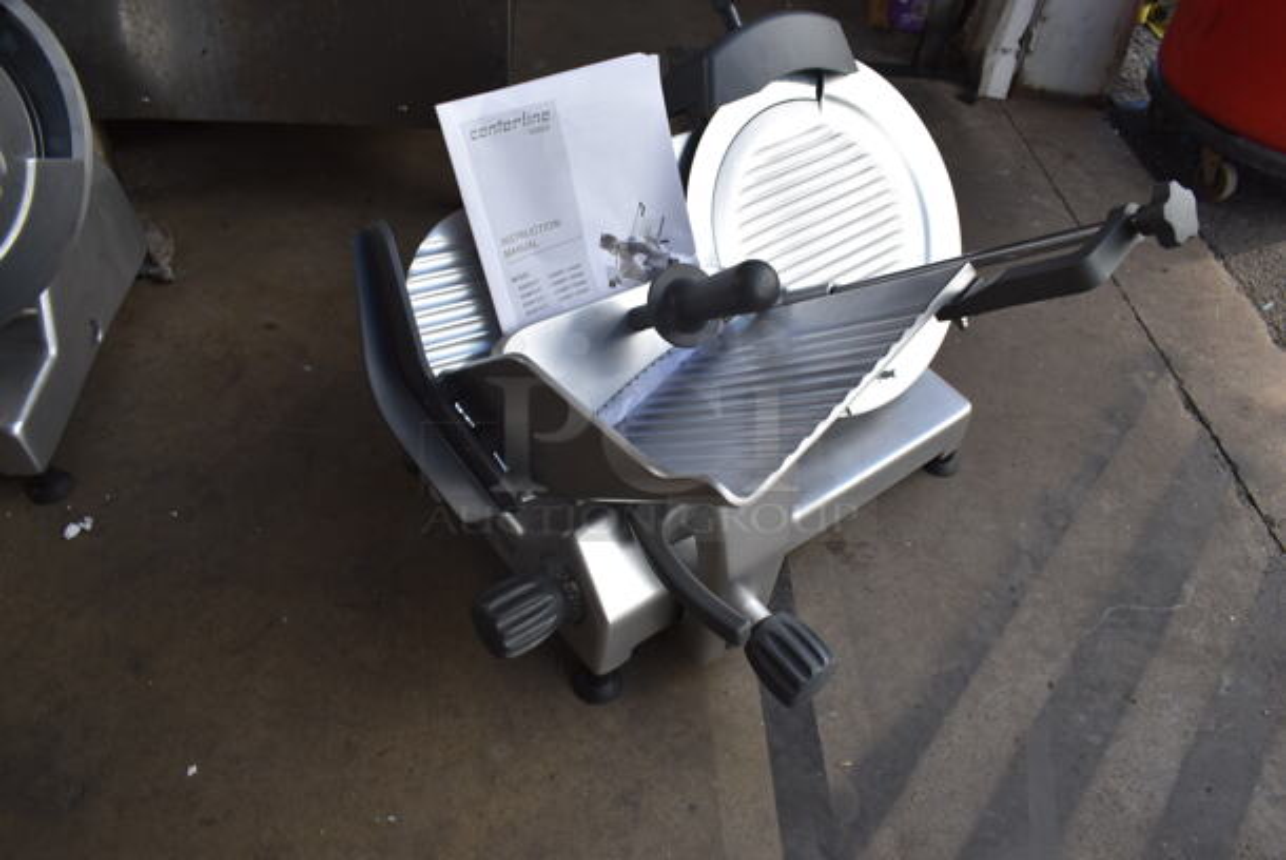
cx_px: 643
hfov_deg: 67.3
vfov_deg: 48.0
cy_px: 430
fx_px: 965
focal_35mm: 27
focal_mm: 18
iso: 200
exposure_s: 1/250
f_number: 6.3
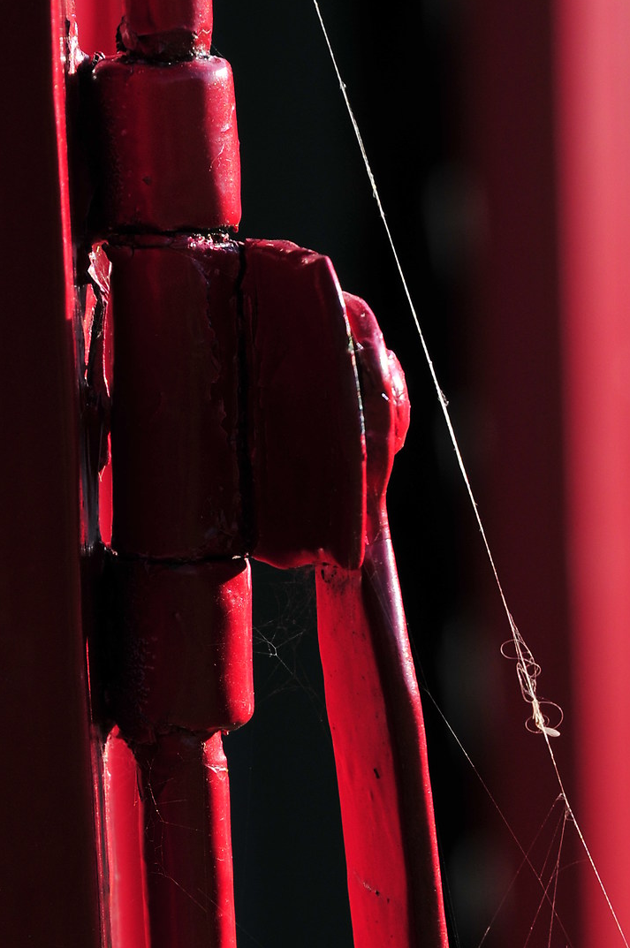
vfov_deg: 7.2
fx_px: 7501
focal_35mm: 285
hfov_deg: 4.8
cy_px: 709
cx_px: 110
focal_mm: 85
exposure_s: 1/250
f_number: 7.1
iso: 200
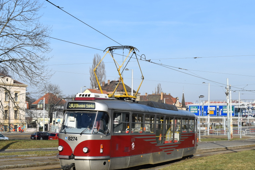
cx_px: 127
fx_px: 408
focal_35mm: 58
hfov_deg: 34.7
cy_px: 101
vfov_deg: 23.5
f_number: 10
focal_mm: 29
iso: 200
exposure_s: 1/400
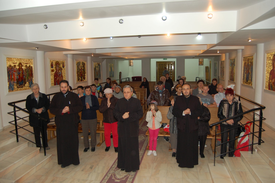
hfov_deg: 67.4
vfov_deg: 47.9
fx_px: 206
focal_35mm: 27
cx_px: 138
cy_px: 92
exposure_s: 1/60
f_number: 3.5
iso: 400
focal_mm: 18
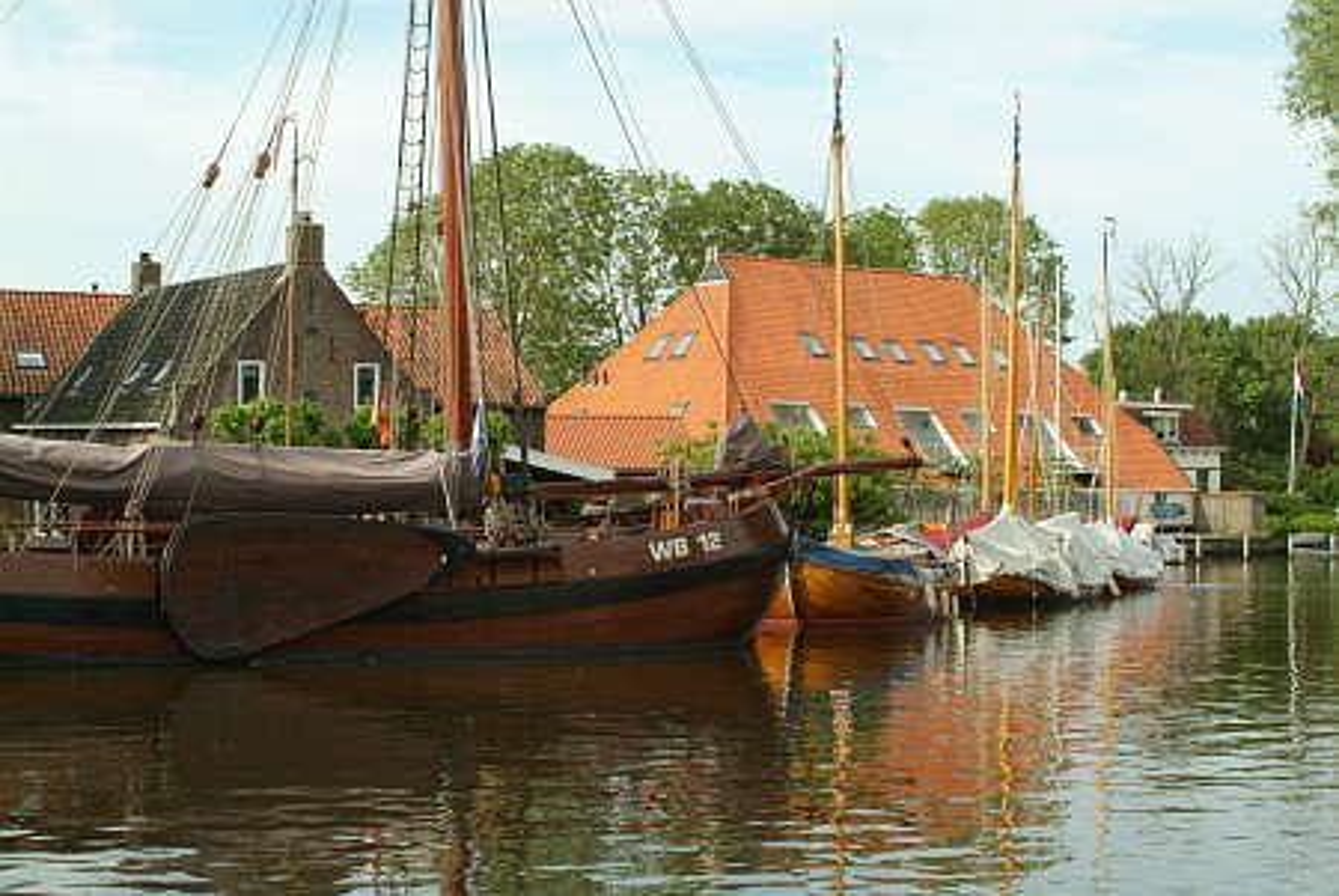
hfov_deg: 33.4
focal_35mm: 60
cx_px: 670
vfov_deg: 22.7
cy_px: 448
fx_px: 2234
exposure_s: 1/350
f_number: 9.5
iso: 400
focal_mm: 40
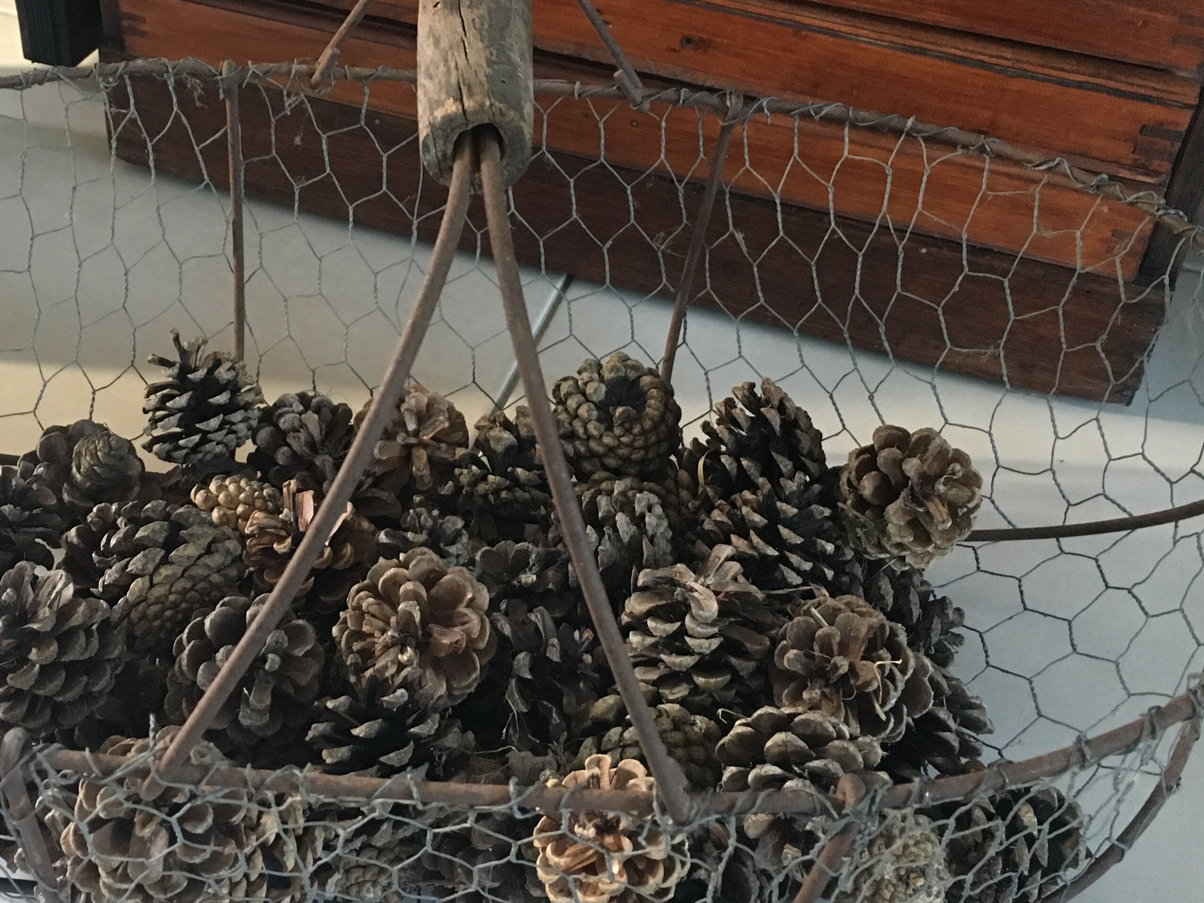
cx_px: 458
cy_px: 309
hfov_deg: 41.0
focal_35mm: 46
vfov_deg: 31.3
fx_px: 1600
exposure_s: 1/17
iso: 200
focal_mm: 4.15
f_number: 2.2
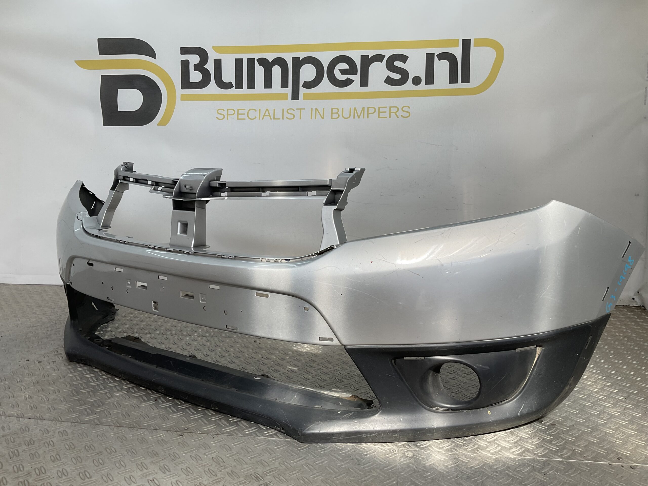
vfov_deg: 48.2
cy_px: 243
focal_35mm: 29
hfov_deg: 61.7
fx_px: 543
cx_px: 324
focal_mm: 3
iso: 16
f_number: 1.8
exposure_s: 1/367
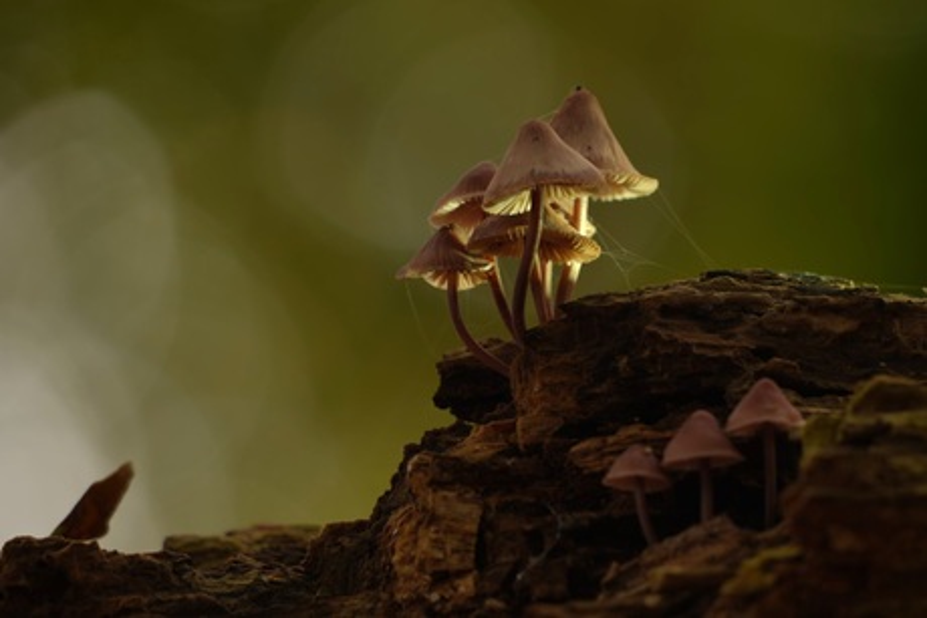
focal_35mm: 400
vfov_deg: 3.4
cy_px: 309
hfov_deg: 5.2
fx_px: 10303
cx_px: 464
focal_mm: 400
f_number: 6.3
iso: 50
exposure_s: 1/20
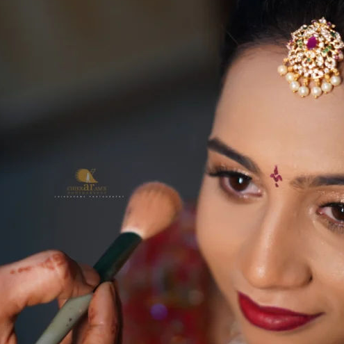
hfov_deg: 19.7
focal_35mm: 88
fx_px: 989
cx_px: 199
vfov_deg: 19.7
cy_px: 221
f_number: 1.8
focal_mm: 50
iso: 400
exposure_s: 1/500
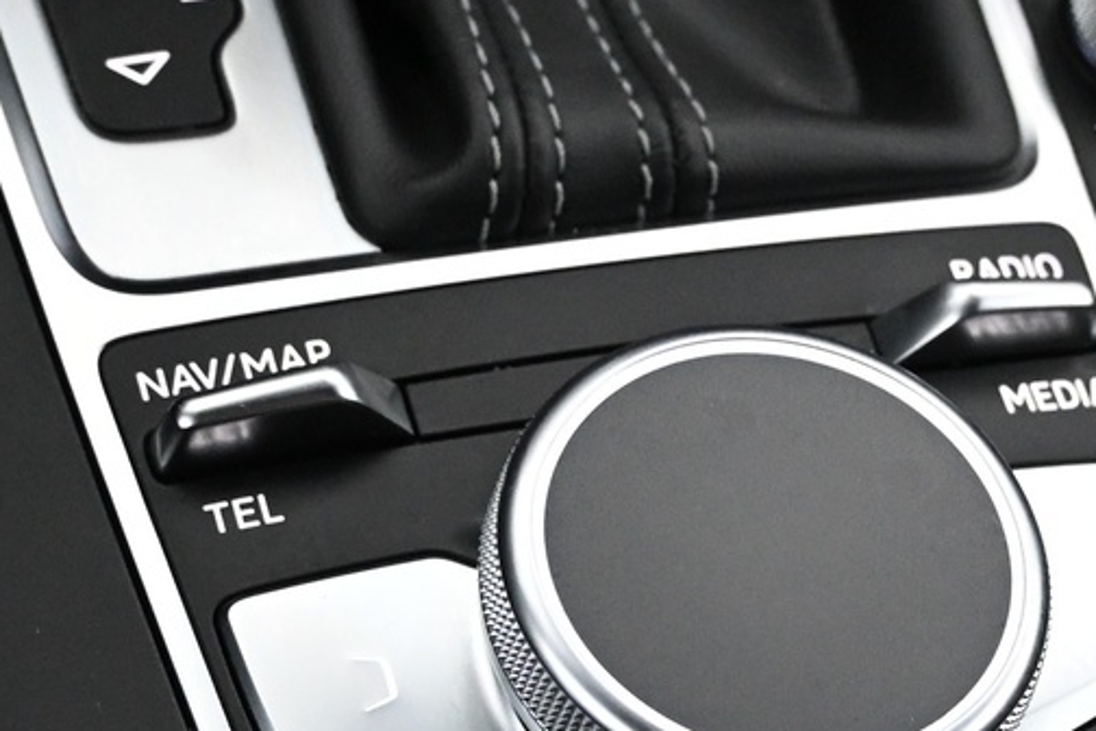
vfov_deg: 12.7
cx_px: 768
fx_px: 3227
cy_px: 746
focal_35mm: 106
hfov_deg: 19.2
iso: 3600
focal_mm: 22
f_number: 4
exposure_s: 1/40
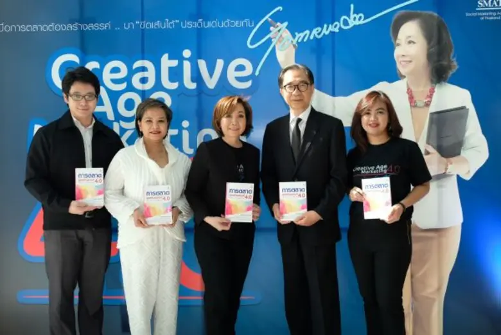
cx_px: 250
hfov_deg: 54.4
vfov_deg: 37.9
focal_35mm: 35
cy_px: 168
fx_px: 487
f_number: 4
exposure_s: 1/100
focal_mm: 23.4
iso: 250
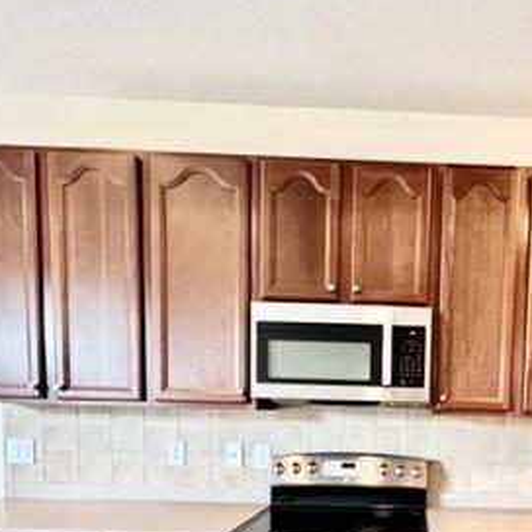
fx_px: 469
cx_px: 424
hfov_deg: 55.0
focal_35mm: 27
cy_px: 450
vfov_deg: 53.7
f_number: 1.8
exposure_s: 1/60
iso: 250
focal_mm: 1.57
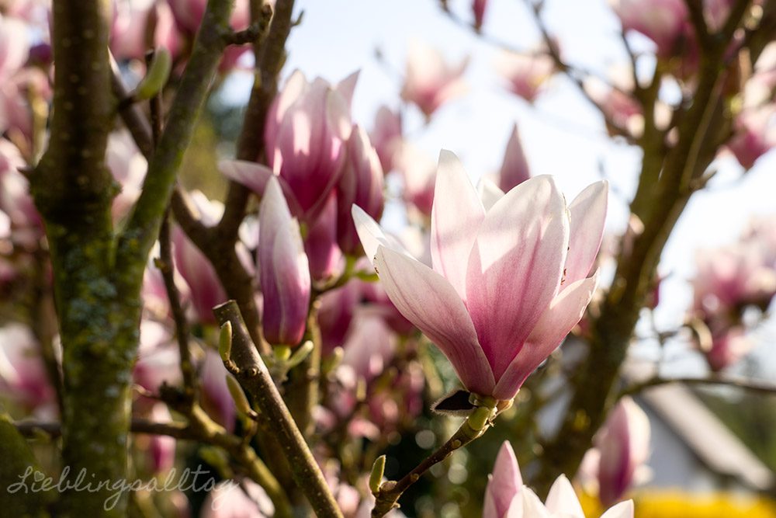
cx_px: 388
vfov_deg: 41.1
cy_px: 259
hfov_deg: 58.7
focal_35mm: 32
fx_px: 690
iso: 100
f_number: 5
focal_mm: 32
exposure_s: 1/400
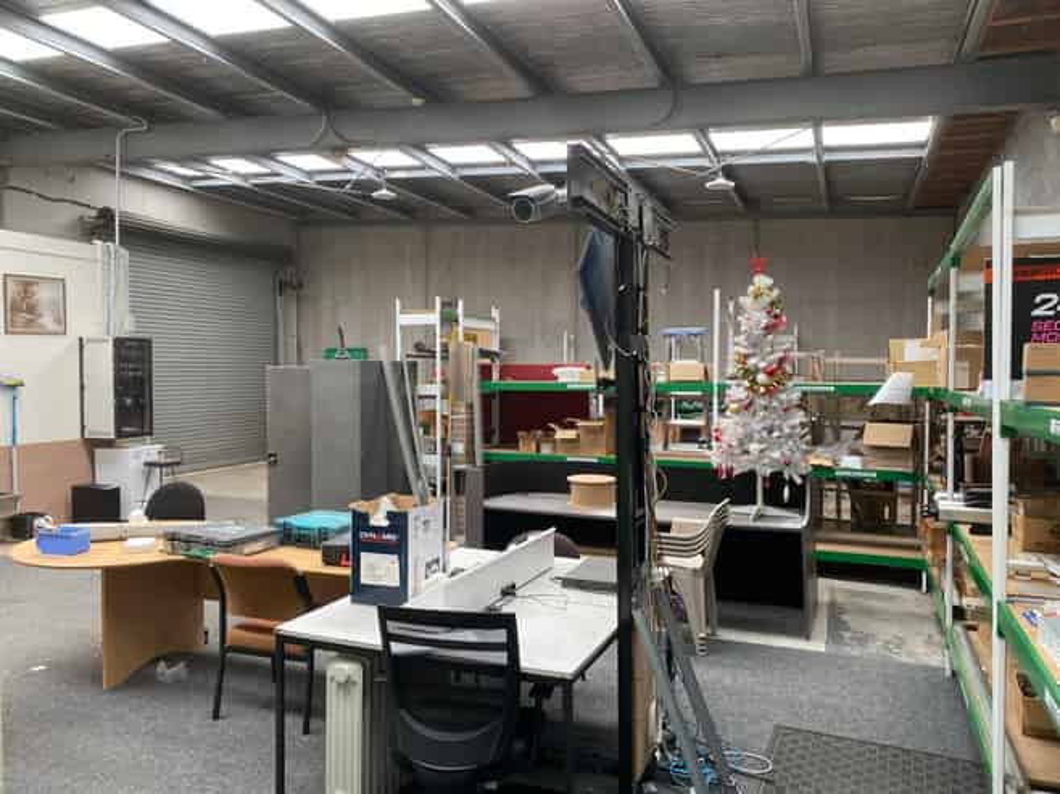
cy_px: 397
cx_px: 530
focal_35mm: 26
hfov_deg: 67.3
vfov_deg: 53.0
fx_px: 796
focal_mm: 4.25
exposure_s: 1/121
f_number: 1.8
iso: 100
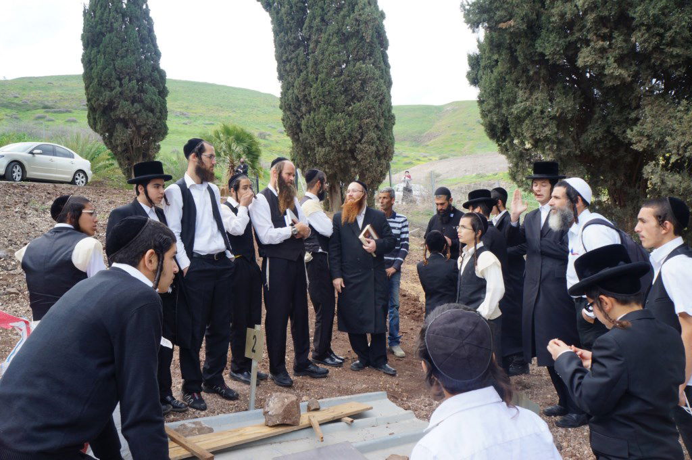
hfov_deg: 67.4
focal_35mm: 27
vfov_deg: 47.8
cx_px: 346
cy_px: 230
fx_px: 518
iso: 200
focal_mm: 18
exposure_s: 1/100
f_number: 9
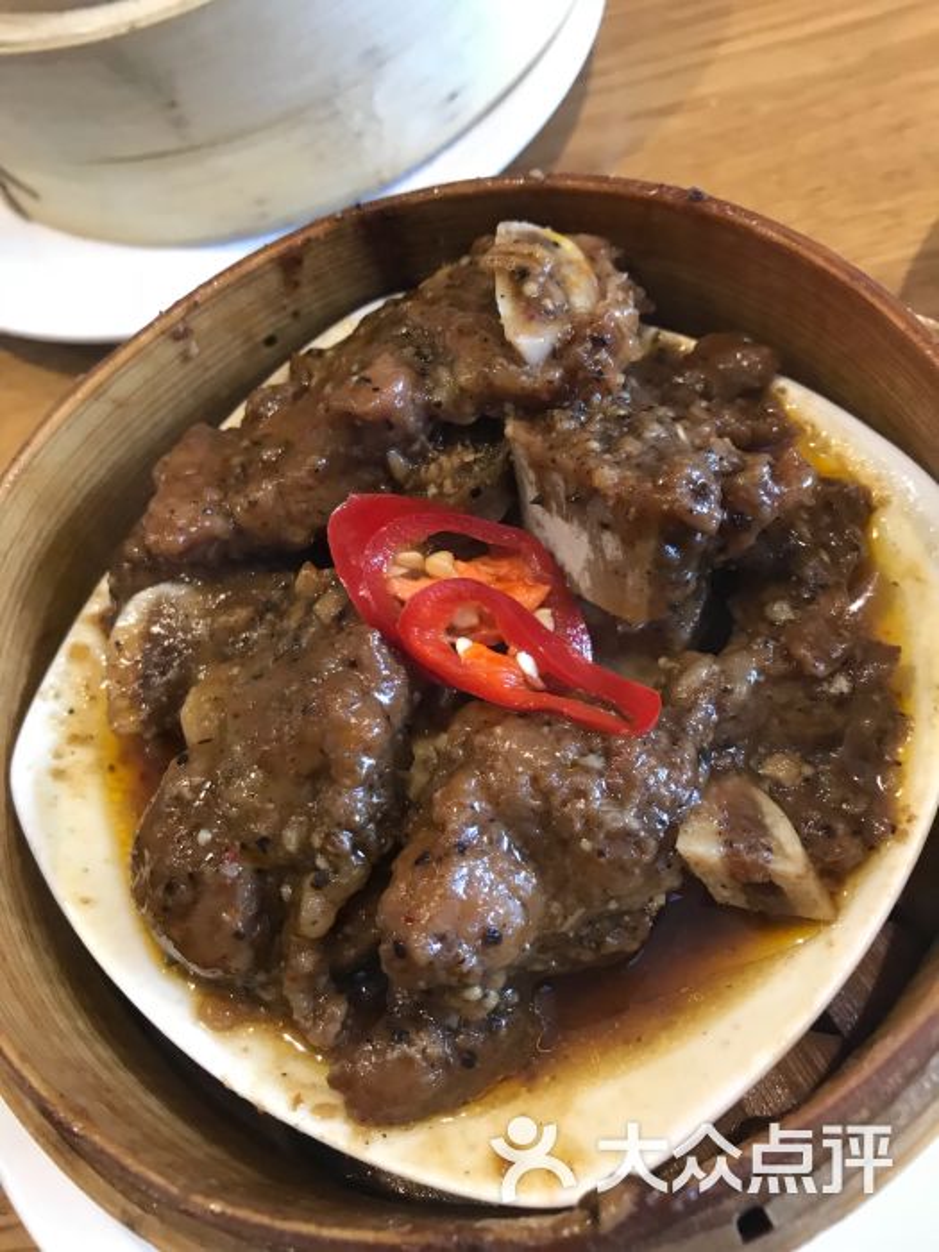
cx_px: 470
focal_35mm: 28
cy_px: 626
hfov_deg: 49.7
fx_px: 1013
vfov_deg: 63.4
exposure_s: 1/15
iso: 80
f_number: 1.8
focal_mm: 3.99
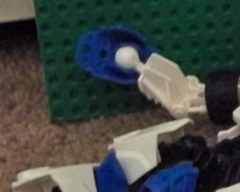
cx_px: 410
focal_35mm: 127
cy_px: 124
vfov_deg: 12.1
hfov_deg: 13.8
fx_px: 902
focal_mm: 6.2
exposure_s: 1/8
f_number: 3.5
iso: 1600
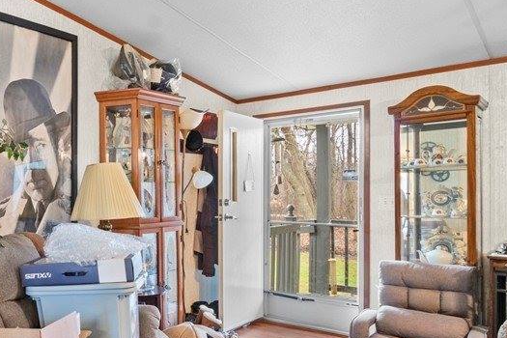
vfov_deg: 42.2
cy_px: 190
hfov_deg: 50.9
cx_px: 22
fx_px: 437
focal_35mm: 31
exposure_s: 3.2
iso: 400
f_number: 11
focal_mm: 10
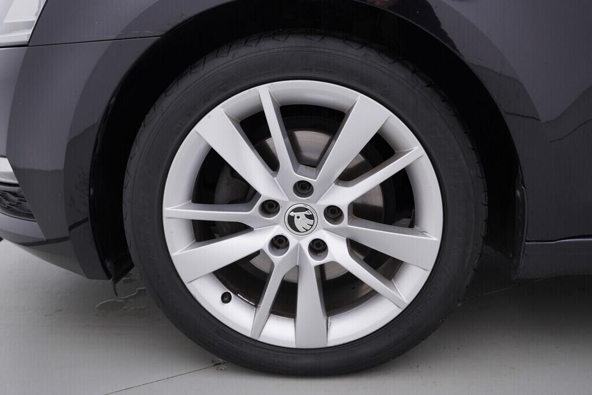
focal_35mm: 36
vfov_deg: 36.9
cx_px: 296
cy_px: 198
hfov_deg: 53.1
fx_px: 592
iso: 125
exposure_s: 1/60
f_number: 4
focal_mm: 24
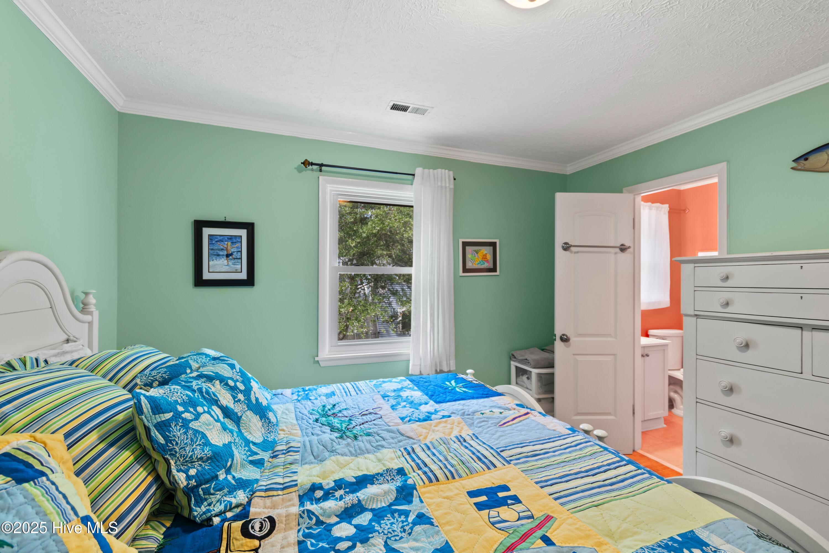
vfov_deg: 77.3
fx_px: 345
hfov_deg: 100.4
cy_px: 276
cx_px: 414
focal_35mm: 15
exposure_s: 1/3
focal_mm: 10
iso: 100
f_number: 4.5
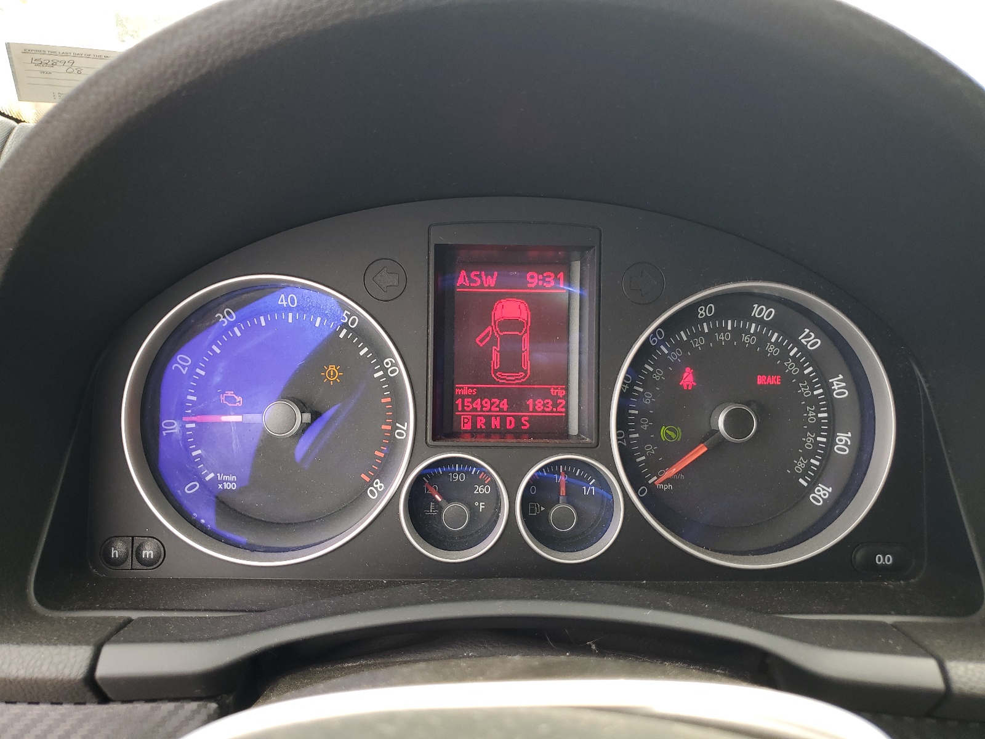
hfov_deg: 67.3
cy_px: 370
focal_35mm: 26
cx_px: 492
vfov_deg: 53.1
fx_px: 740
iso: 50
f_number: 1.5
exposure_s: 1/175
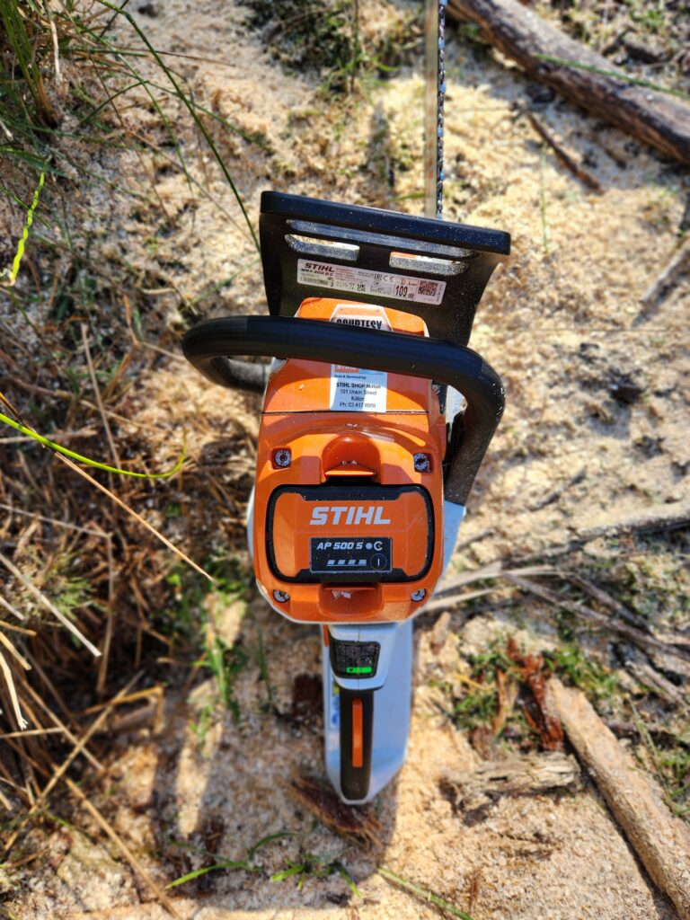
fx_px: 611
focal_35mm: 23
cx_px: 345
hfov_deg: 58.9
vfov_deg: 73.9
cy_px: 460
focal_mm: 5.4
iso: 20
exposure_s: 1/295
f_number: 1.8
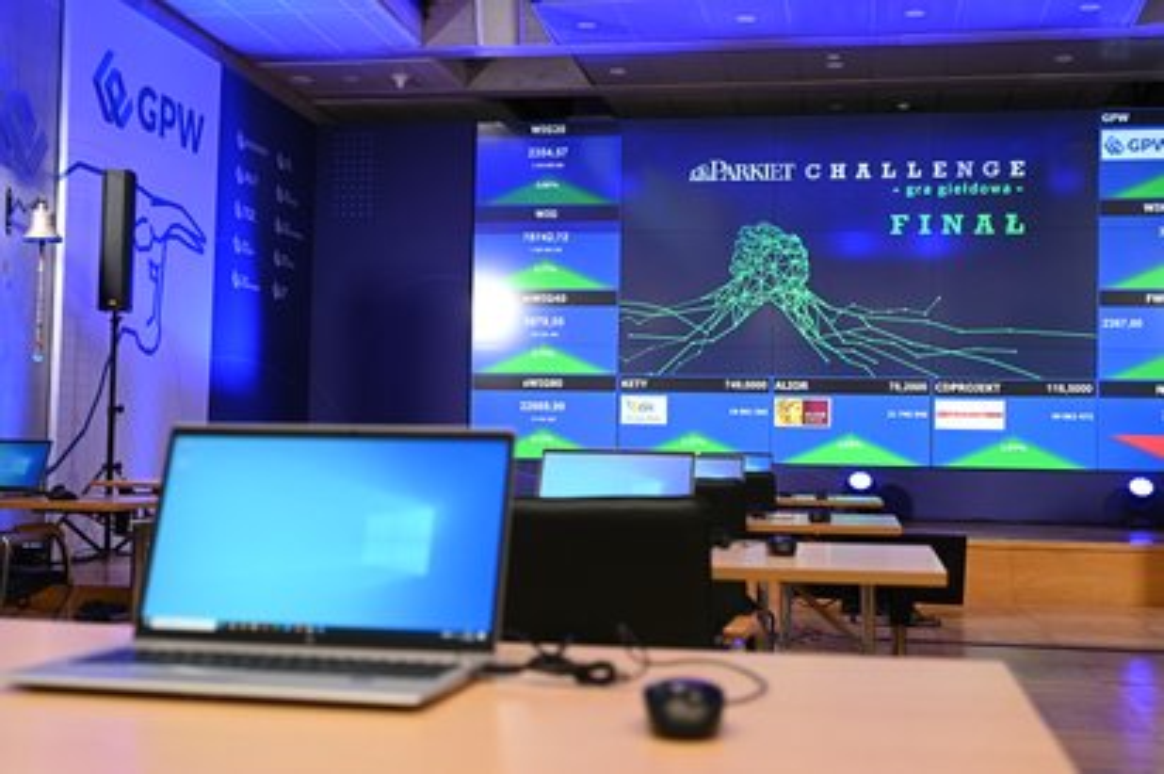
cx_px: 582
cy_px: 387
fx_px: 1421
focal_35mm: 44
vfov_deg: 30.5
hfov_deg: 44.5
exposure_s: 1/160
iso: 2500
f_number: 4.5
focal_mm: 44
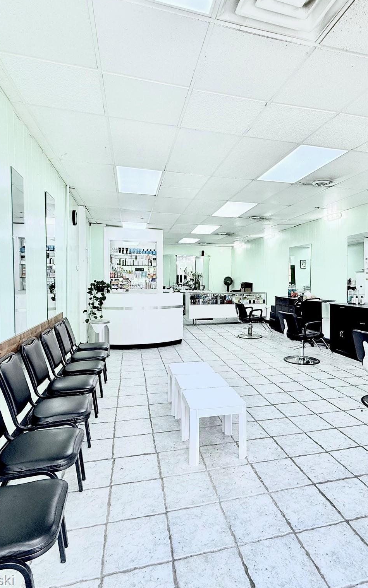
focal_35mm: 20
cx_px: 218
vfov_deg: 85.1
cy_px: 293
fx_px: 321
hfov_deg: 59.2
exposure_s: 1/170
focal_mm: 2.22
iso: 64
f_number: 2.2
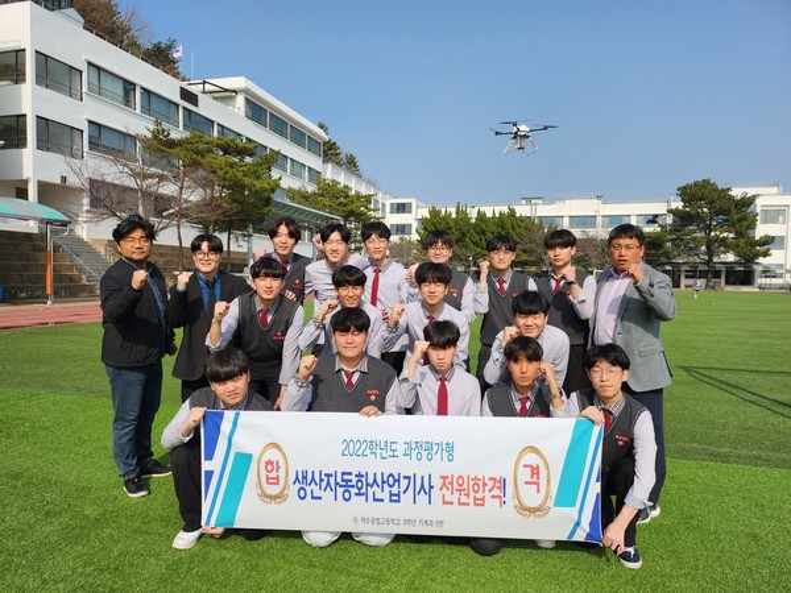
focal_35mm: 24
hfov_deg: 71.6
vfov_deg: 56.8
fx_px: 548
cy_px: 296
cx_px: 396
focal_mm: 5
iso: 50
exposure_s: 1/4187
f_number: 1.8
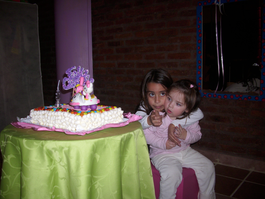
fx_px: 237
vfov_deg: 45.4
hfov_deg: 58.4
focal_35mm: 31
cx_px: 132
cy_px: 100
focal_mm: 6.2
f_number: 2.8
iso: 50
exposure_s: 1/30
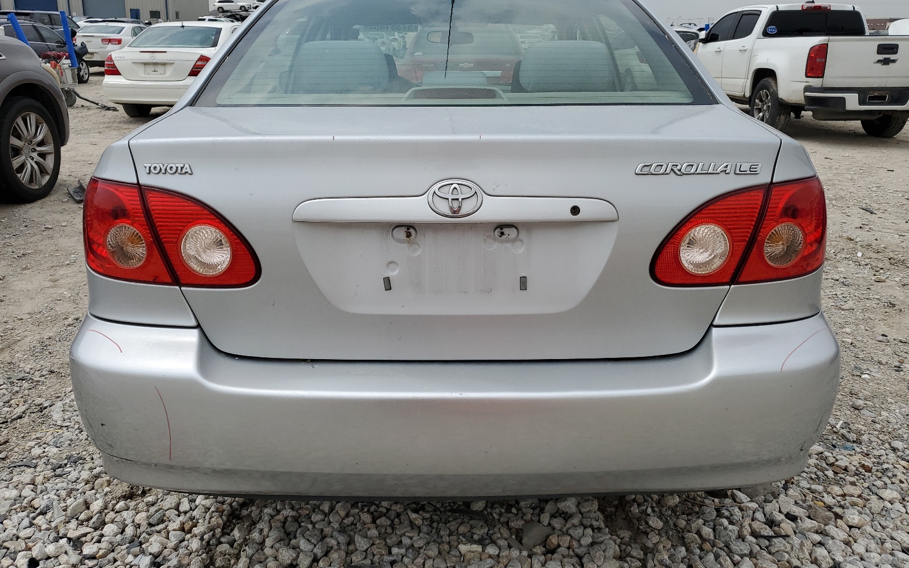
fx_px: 694
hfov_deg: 66.5
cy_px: 244
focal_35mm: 28
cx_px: 455
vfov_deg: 44.4
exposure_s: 1/5000
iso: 50
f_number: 1.5
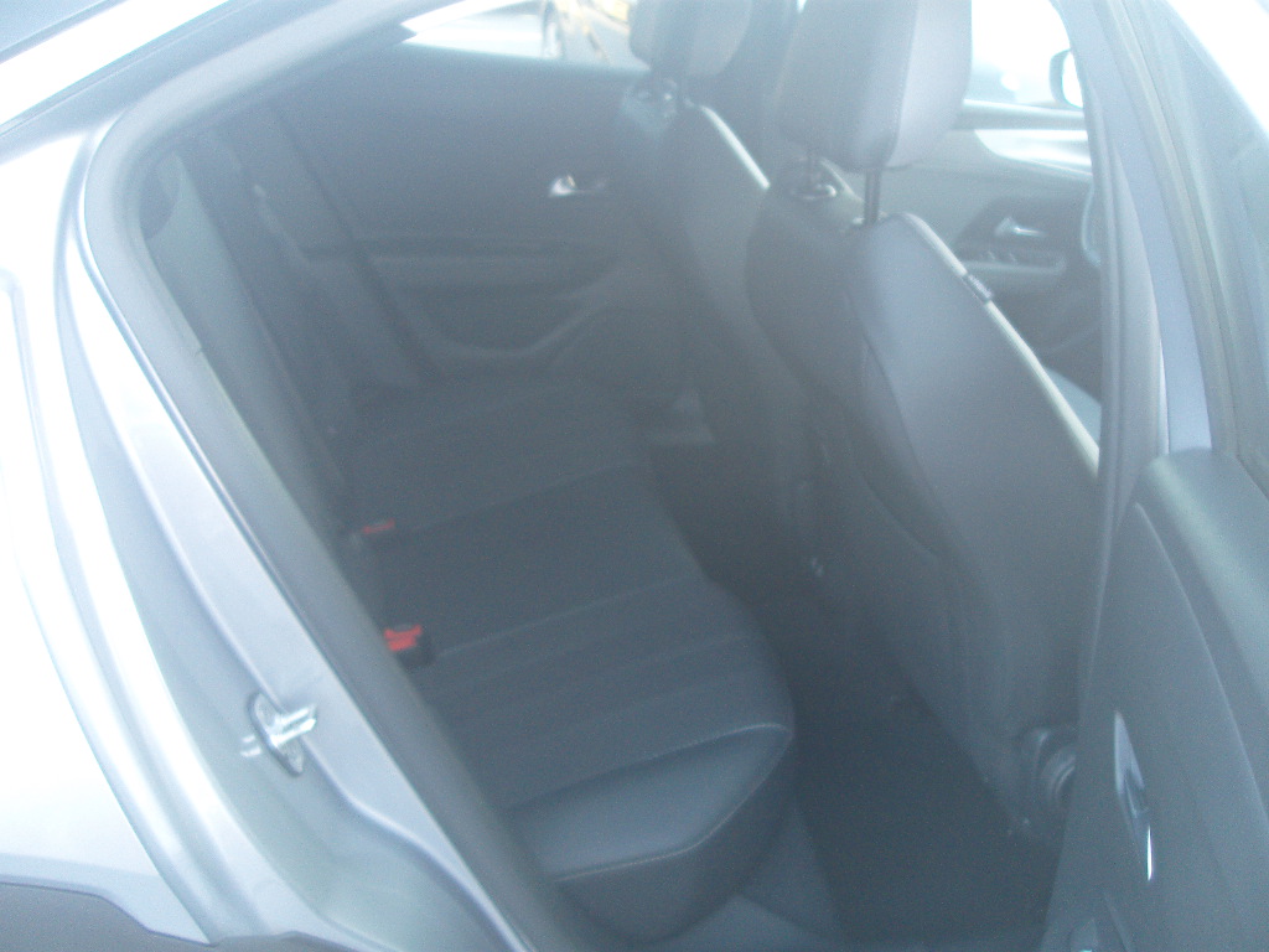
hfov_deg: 50.1
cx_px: 634
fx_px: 1356
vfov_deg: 38.7
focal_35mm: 37
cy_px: 476
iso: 120
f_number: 2.8
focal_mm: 6.2
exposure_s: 1/40
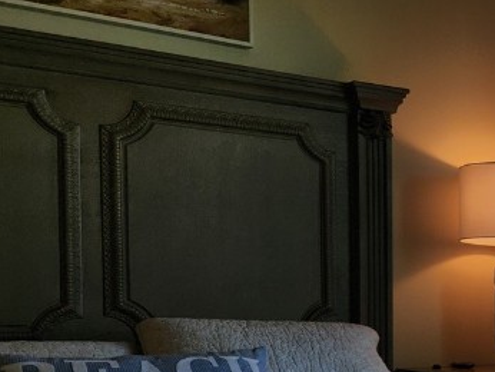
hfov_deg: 23.9
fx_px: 973
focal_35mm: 68
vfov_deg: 21.1
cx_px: 697
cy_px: 341
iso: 20
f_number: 1.8
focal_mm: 5.4
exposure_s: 1/217
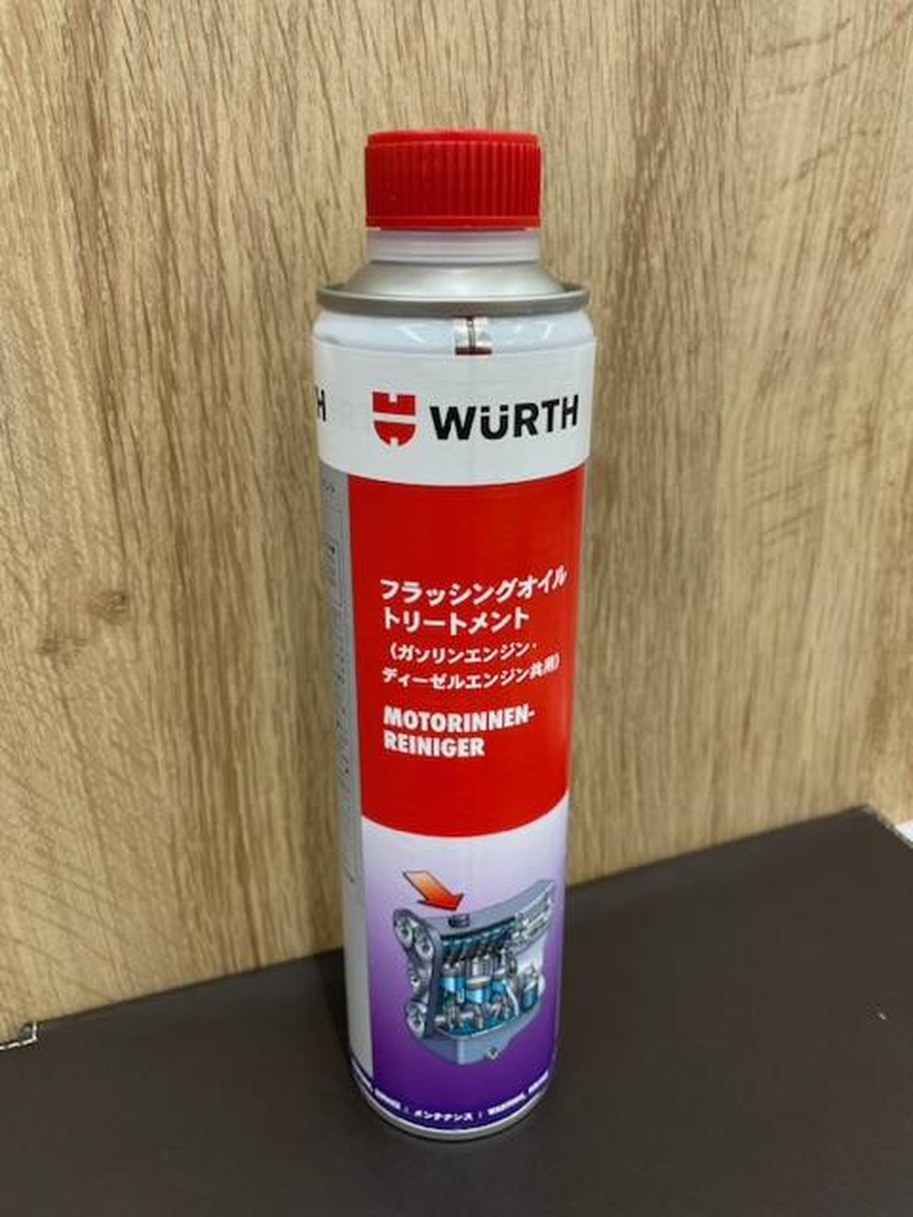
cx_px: 456
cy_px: 608
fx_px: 914
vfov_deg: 67.3
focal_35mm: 26
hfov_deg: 53.1
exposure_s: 1/100
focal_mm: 4.2
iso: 100
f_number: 1.6
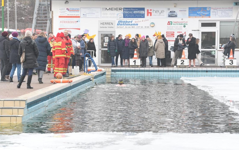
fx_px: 1003
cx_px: 120
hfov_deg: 13.6
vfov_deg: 8.5
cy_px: 79
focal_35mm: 154
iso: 400
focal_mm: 100
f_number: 3.5
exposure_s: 1/250
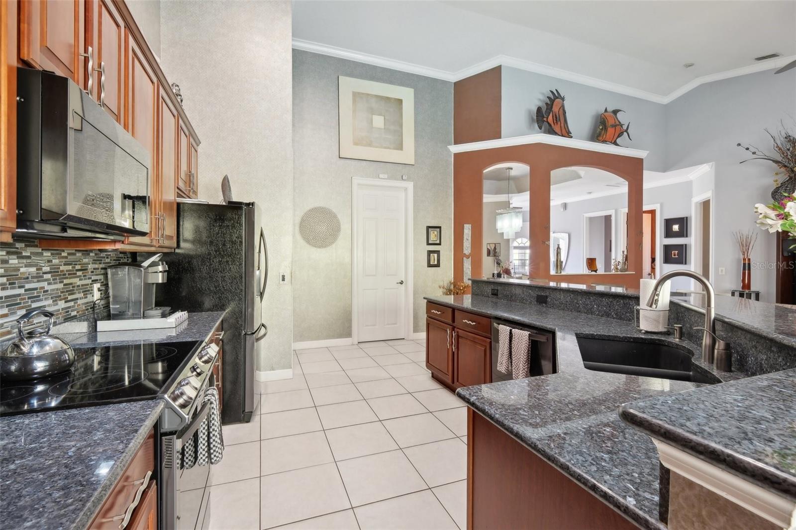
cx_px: 398
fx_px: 332
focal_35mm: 15
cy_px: 265
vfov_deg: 77.3
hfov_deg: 100.4
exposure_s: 1/5
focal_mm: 10
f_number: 8
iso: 400
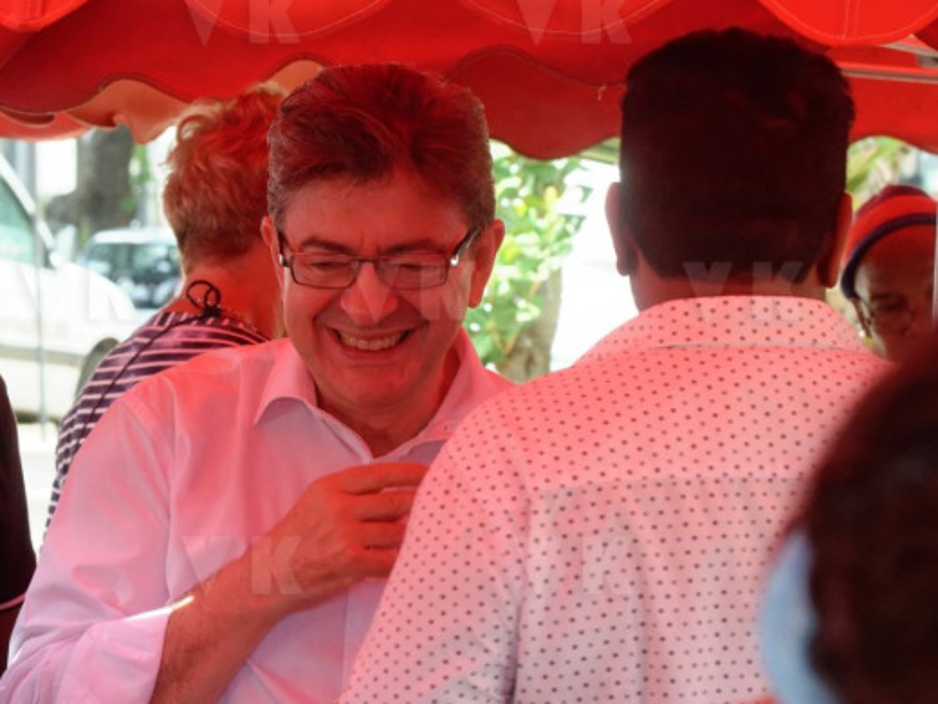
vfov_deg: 9.6
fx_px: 4200
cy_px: 347
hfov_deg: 12.7
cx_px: 240
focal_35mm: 155
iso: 2000
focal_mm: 70
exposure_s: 1/250
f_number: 7.1
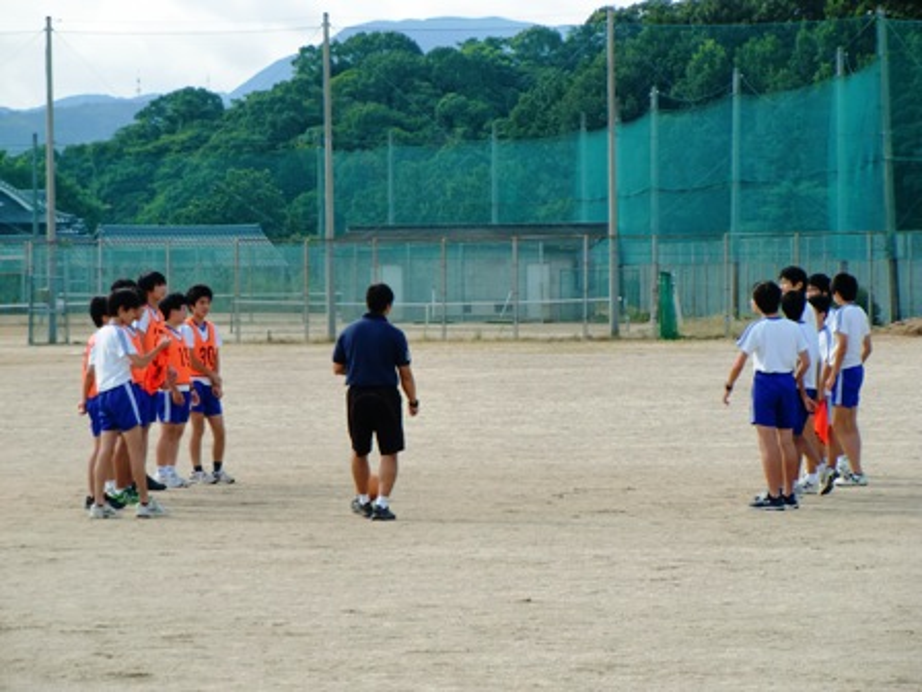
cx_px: 461
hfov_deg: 11.8
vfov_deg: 8.8
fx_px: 4475
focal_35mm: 168
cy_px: 346
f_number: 4.8
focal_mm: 30.1
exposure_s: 1/250
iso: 64
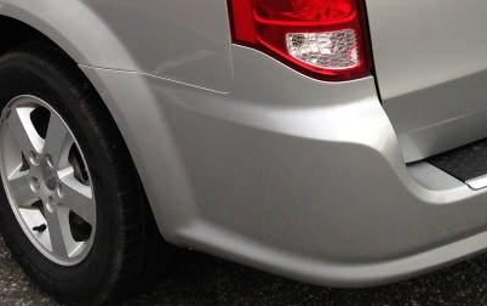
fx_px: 1182
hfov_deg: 23.2
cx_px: 195
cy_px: -67
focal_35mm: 89
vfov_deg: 14.2
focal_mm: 4.13
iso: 50
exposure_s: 1/526
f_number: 2.4
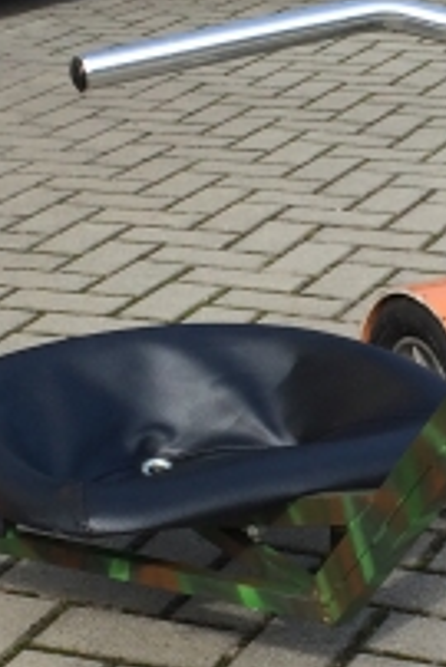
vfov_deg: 18.2
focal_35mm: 112
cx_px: 349
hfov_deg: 12.2
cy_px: 360
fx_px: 2078
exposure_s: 1/1053
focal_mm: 4.15
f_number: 2.2
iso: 32
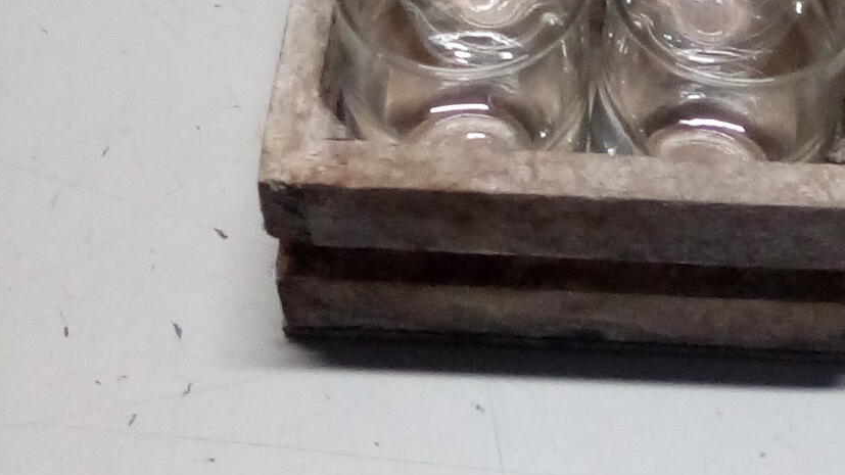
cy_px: -17
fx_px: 1322
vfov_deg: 19.7
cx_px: 592
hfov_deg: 35.0
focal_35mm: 59
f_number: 2.2
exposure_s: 1/25
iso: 195
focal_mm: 2.27
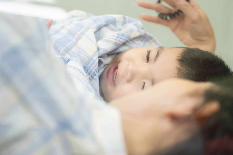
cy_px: 92
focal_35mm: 92
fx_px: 595
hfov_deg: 22.1
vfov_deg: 14.8
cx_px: 114
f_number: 2.8
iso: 1000
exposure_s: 1/200
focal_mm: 70
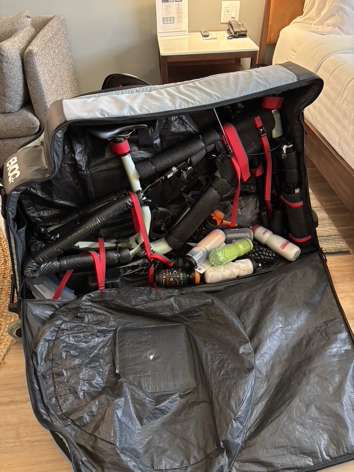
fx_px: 355
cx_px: 177
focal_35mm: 26
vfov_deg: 67.3
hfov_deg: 53.1
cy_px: 236
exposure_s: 1/30
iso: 640
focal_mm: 5.96
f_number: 1.6
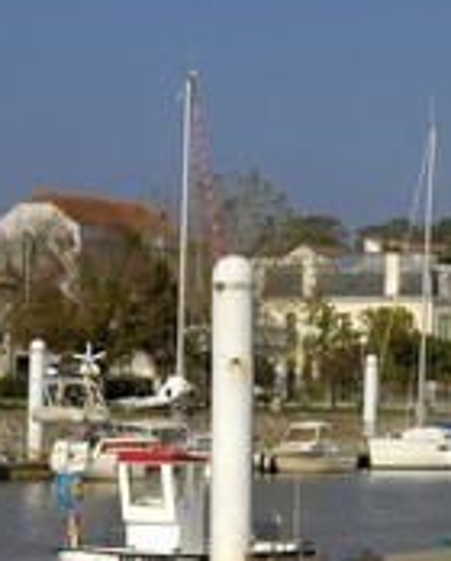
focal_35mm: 163
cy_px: 368
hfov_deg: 9.5
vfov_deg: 11.8
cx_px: 375
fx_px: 2710
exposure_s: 1/160
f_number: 12
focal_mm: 48
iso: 100
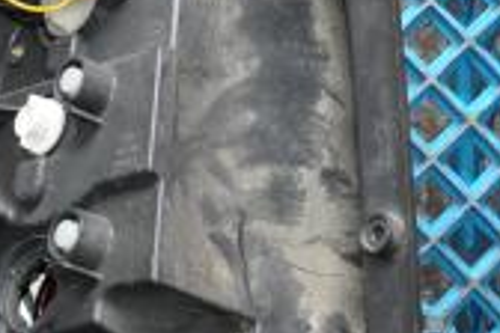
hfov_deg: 17.5
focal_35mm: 116
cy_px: 24
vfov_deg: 11.7
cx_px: 89
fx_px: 1611
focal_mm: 26
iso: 800
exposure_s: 1/60
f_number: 4
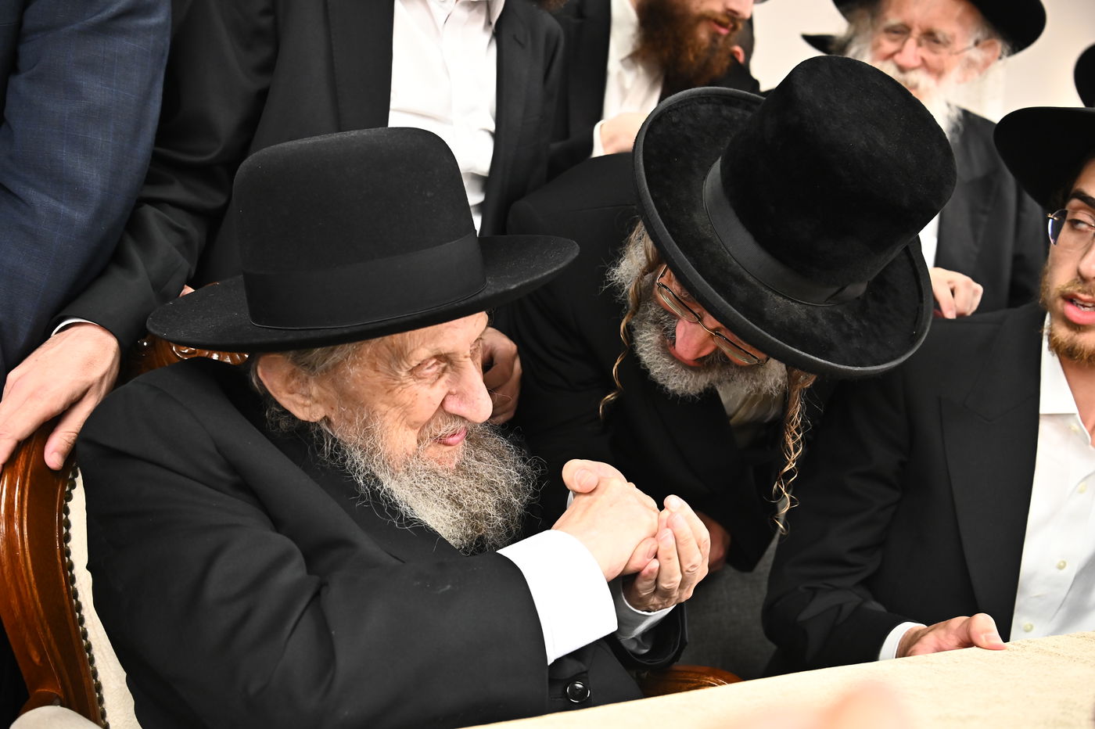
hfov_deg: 44.5
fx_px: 1338
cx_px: 548
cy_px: 364
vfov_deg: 30.5
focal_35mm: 44
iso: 3200
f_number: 4.5
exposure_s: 1/200
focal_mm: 44
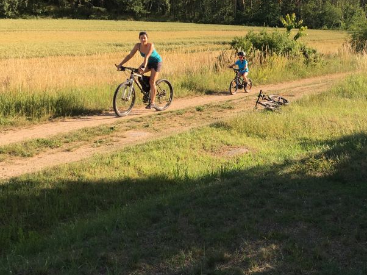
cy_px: 99
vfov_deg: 27.4
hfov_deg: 35.5
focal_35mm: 53
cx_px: 267
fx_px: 562
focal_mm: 4.15
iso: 25
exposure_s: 1/746
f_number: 2.2
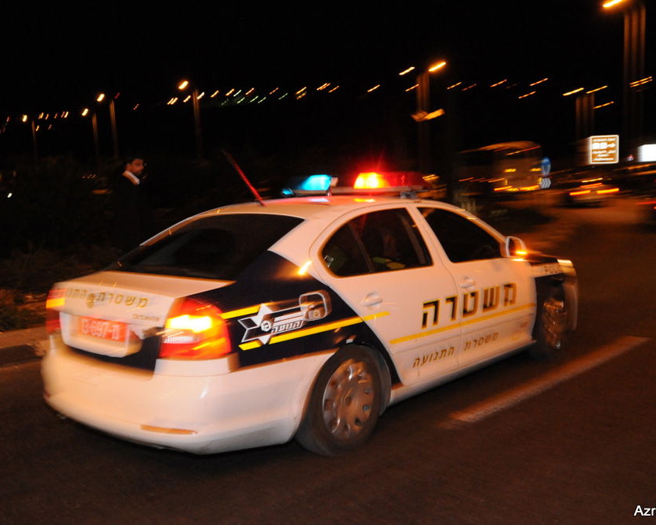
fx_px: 874
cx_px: 333
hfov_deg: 41.1
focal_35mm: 45
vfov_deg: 33.4
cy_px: 266
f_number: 4.5
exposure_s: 1/40
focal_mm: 26
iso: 2500
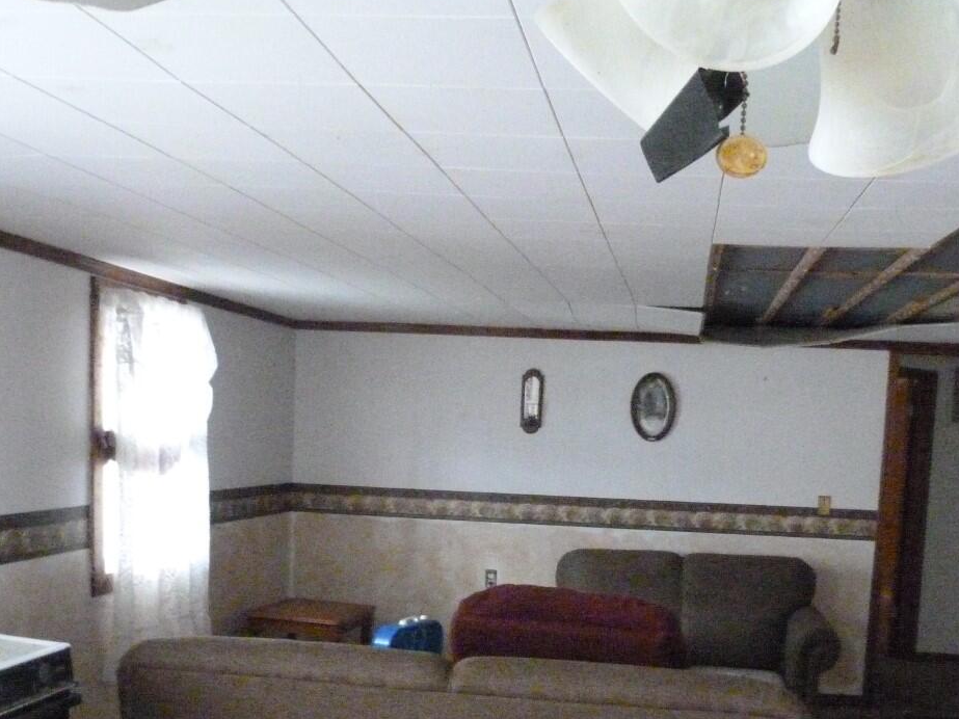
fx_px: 1080
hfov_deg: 47.8
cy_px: 550
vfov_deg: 35.9
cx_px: 530
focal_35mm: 39
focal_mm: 4.5
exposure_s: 1/30
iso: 1600
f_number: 2.8
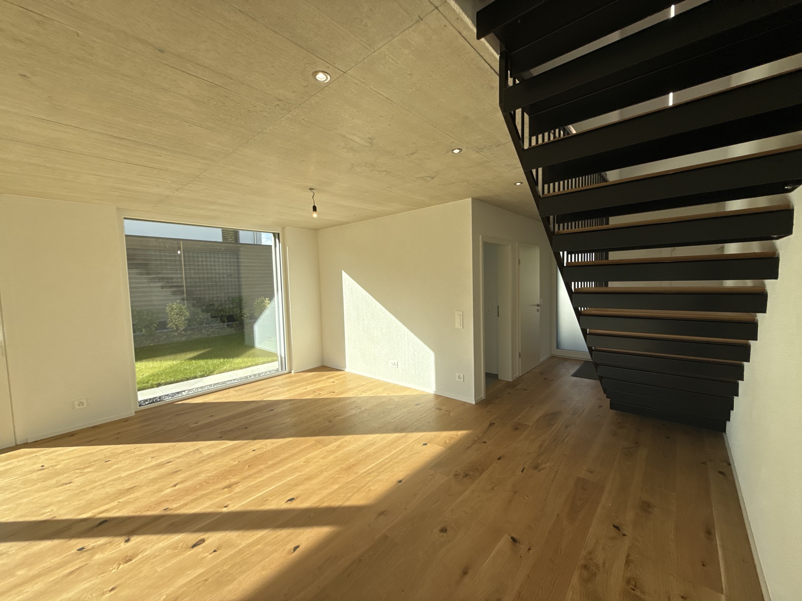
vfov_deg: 85.7
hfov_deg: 102.1
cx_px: 401
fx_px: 324
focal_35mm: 14
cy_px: 300
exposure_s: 1/694
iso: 50
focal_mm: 2.22
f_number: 2.2
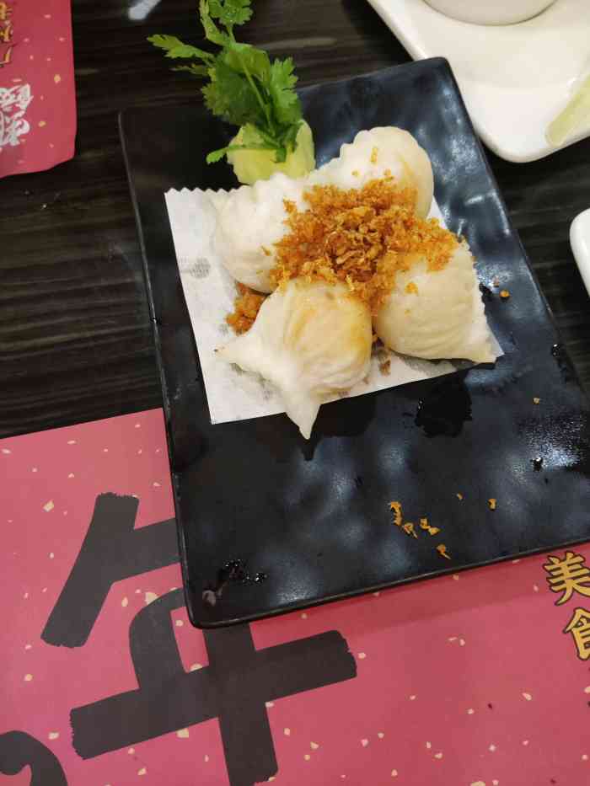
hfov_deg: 54.9
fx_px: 568
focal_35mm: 25
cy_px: 393
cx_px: 295
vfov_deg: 69.4
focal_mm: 4.71
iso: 706
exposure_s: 1/50
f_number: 1.79
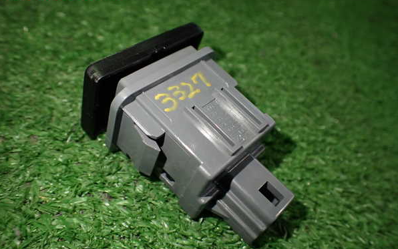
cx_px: 198
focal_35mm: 32
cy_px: 135
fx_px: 347
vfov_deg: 39.4
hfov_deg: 59.6
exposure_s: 1/125
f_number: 2.3
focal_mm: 5.4
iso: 320
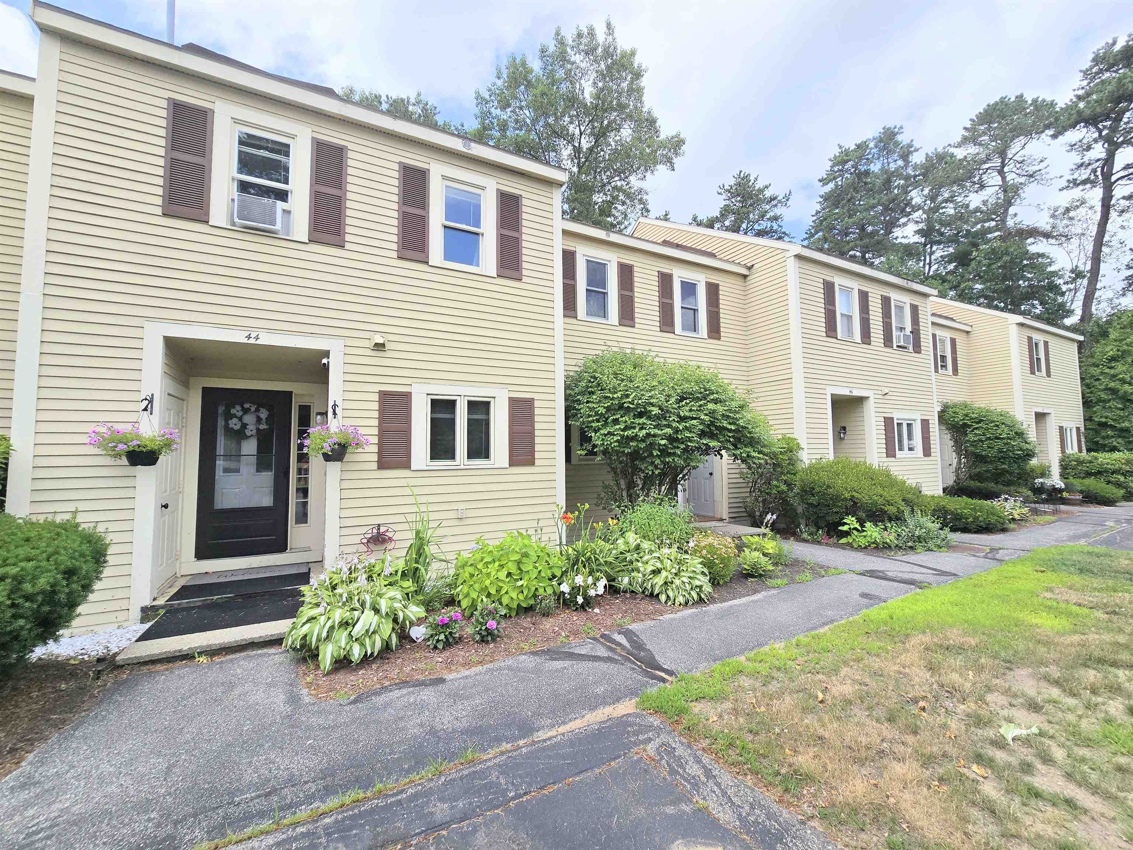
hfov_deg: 106.2
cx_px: 566
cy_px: 425
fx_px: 425
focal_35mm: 13
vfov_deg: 89.9
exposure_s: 1/1874
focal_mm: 2.2
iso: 50
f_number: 2.2
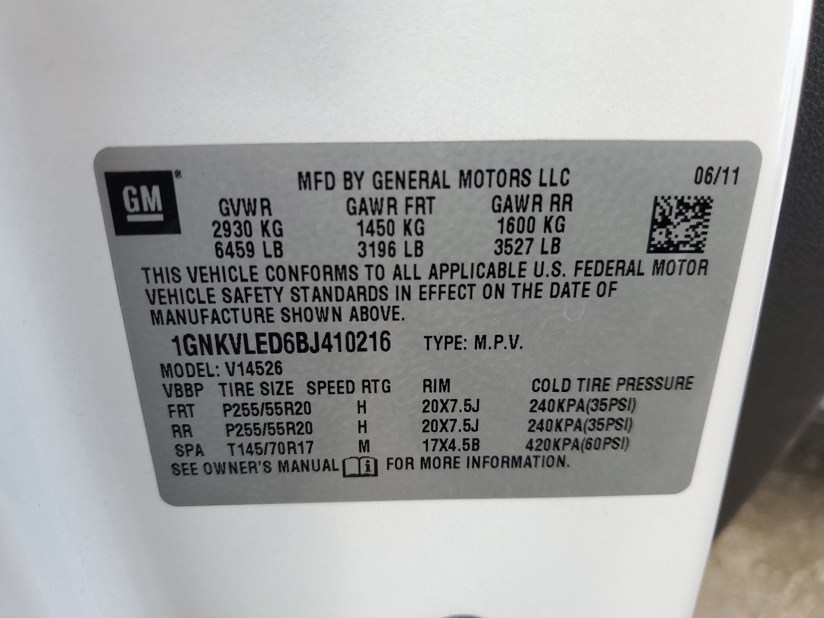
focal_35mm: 26
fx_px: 619
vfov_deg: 53.1
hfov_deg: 67.3
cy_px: 309
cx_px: 412
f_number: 1.5
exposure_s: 1/400
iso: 50
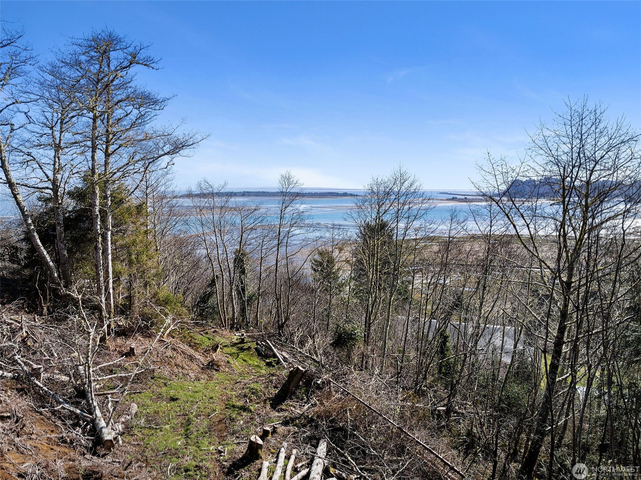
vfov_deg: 56.8
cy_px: 240
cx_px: 320
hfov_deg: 71.6
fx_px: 444
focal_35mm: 24
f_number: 2.8
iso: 300
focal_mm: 12.29
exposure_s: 1/2500
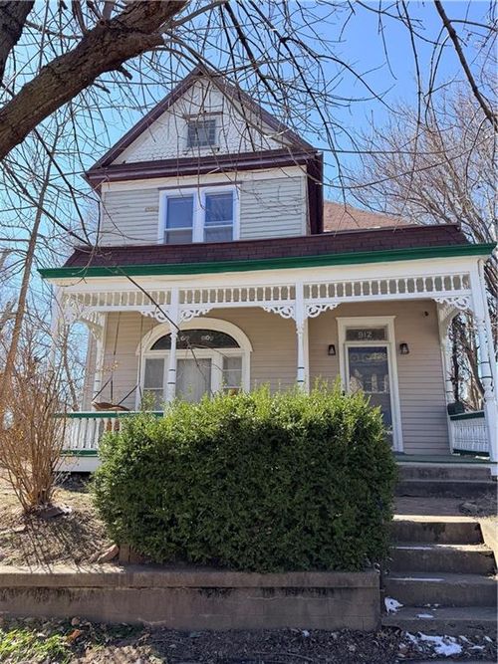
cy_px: 332
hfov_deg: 56.8
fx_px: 461
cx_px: 249
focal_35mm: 24
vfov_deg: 71.6
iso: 80
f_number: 1.78
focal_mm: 6.76
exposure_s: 1/1618
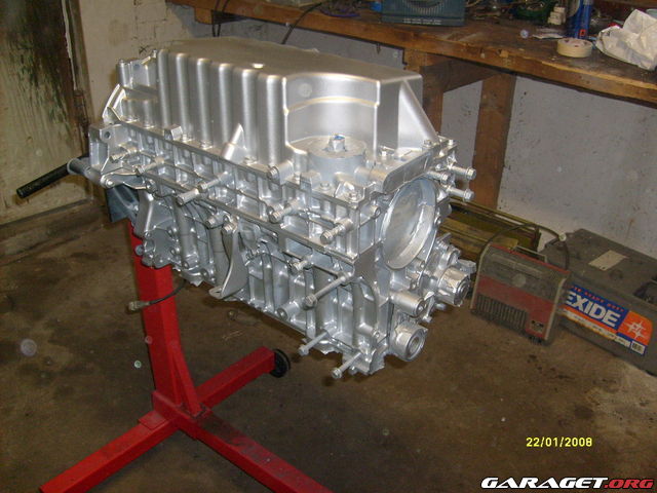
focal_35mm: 35
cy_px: 246
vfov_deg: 40.7
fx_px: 664
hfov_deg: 52.6
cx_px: 328
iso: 100
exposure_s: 1/45
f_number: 2.8
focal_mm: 5.8
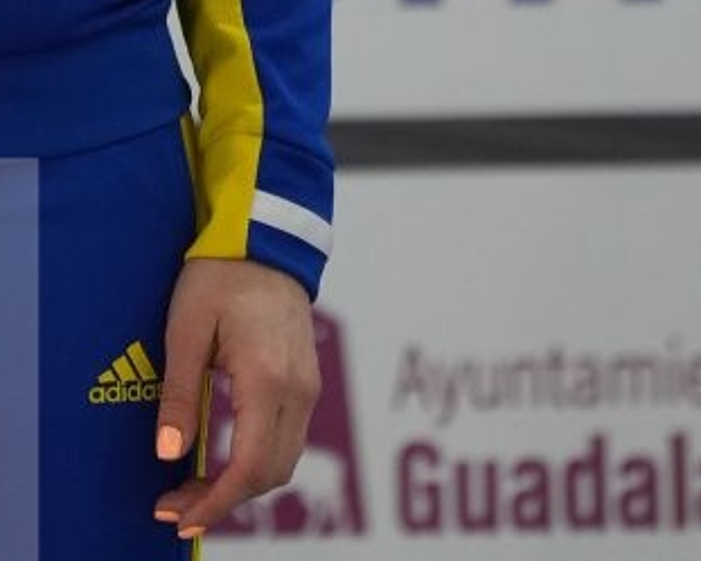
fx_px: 22538
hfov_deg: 1.8
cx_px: -171
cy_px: -437
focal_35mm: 1086
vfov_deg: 1.4
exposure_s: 1/500
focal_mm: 200
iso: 1600
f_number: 2.8
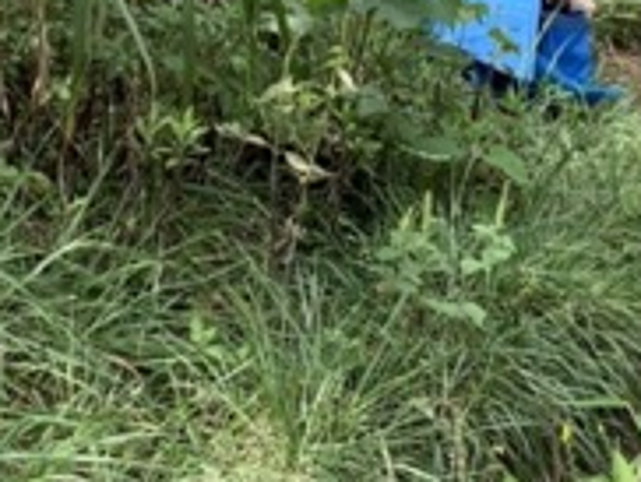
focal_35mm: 114
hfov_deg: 17.2
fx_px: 2114
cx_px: 468
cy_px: -517
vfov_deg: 11.6
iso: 25
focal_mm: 4.25
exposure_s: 1/911
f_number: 1.8
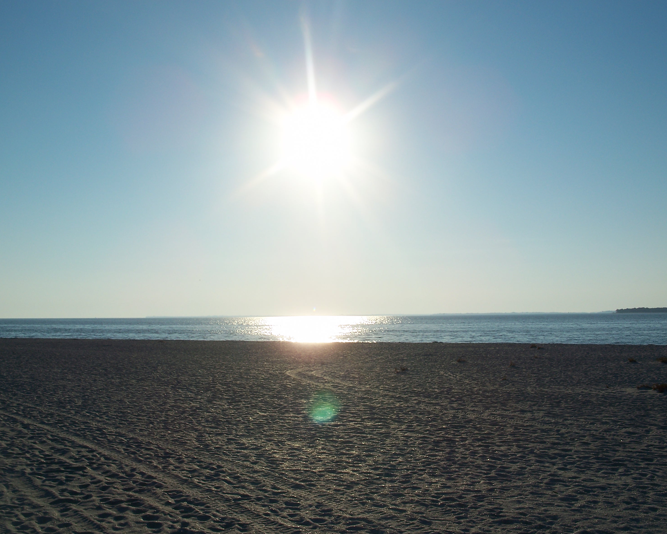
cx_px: 314
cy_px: 275
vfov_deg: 37.3
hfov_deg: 45.8
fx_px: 790
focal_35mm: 40
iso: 64
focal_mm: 7.8
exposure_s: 1/1250
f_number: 5.6
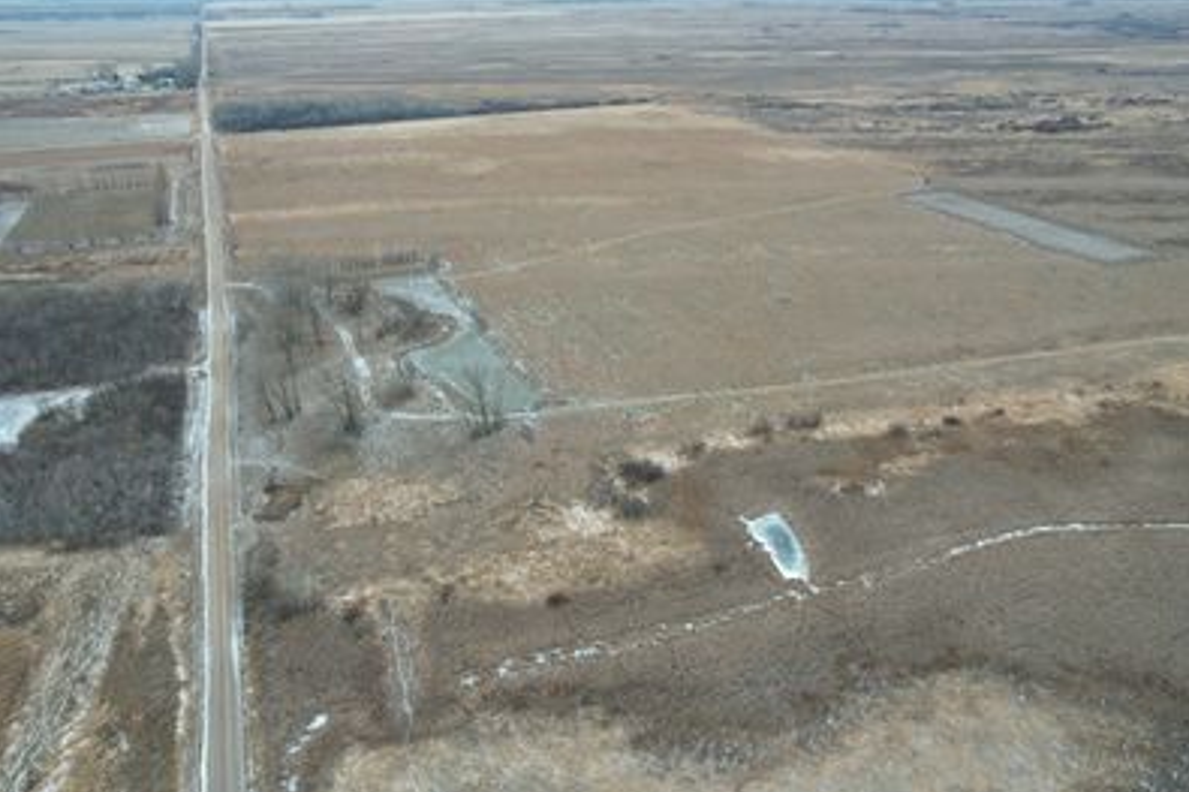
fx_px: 792
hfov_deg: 73.8
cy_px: 405
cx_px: 598
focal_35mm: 24
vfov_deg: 53.1
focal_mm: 8.38
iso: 100
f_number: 2.8
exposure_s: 1/100
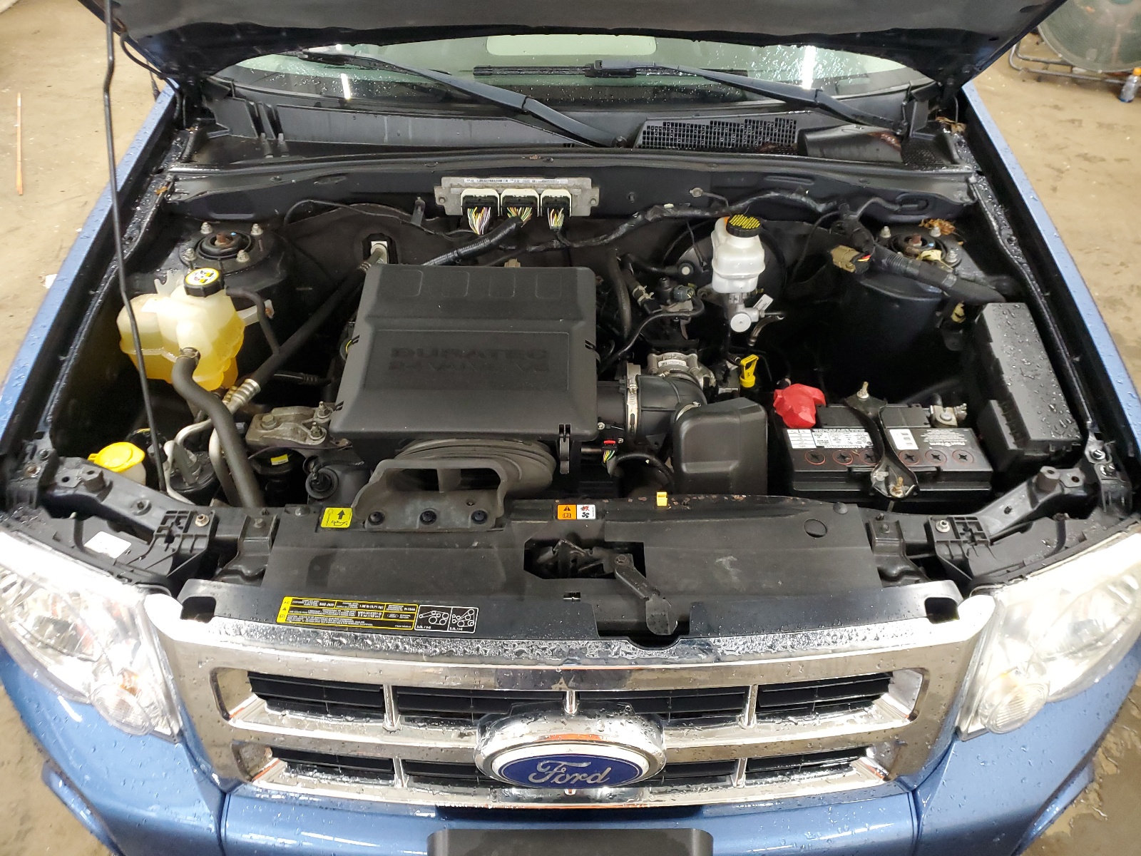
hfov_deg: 67.3
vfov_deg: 53.1
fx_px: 857
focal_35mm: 26
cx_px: 570
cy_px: 428
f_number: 1.5
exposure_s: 1/30
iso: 311
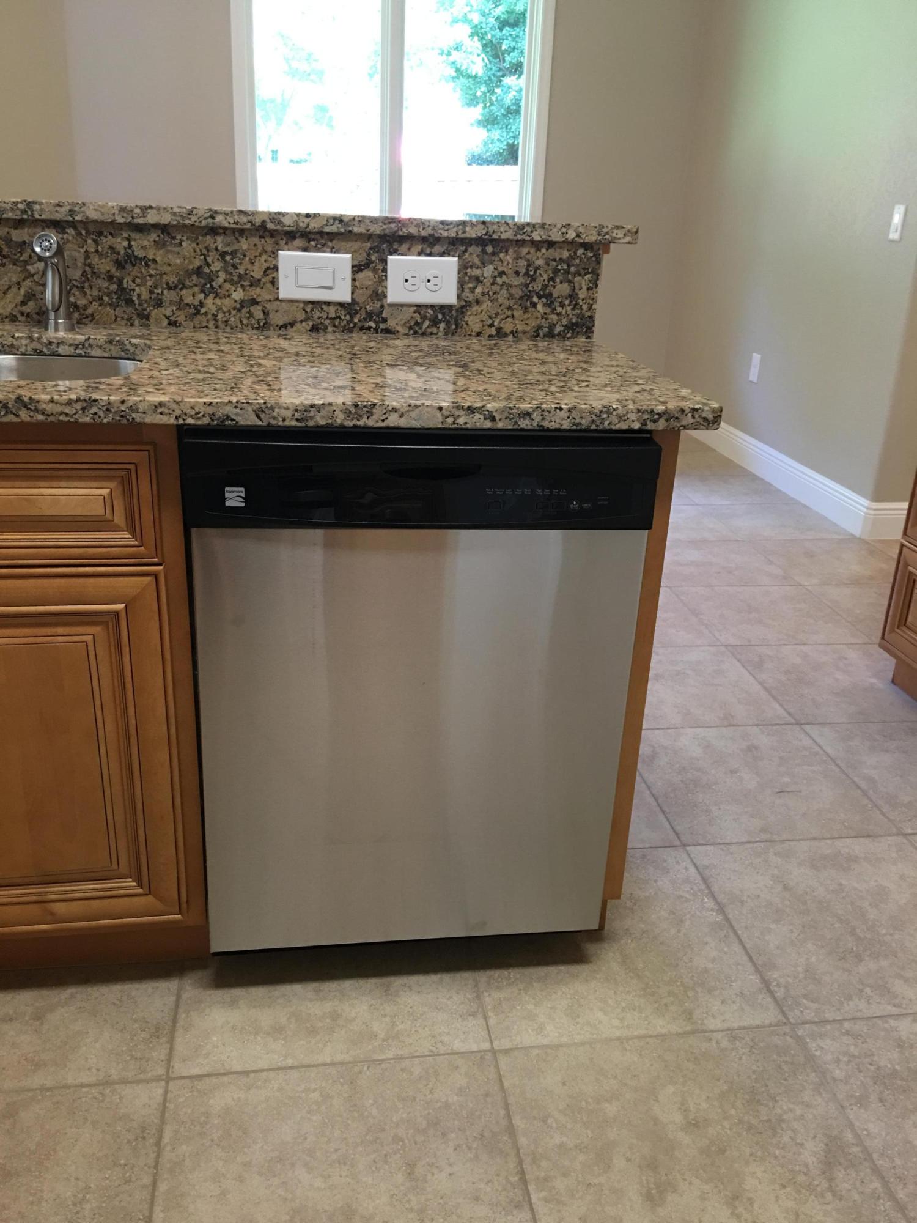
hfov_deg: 48.2
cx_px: 458
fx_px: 1024
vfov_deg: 61.7
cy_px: 612
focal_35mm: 29
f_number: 2.2
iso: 64
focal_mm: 4.15
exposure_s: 1/15
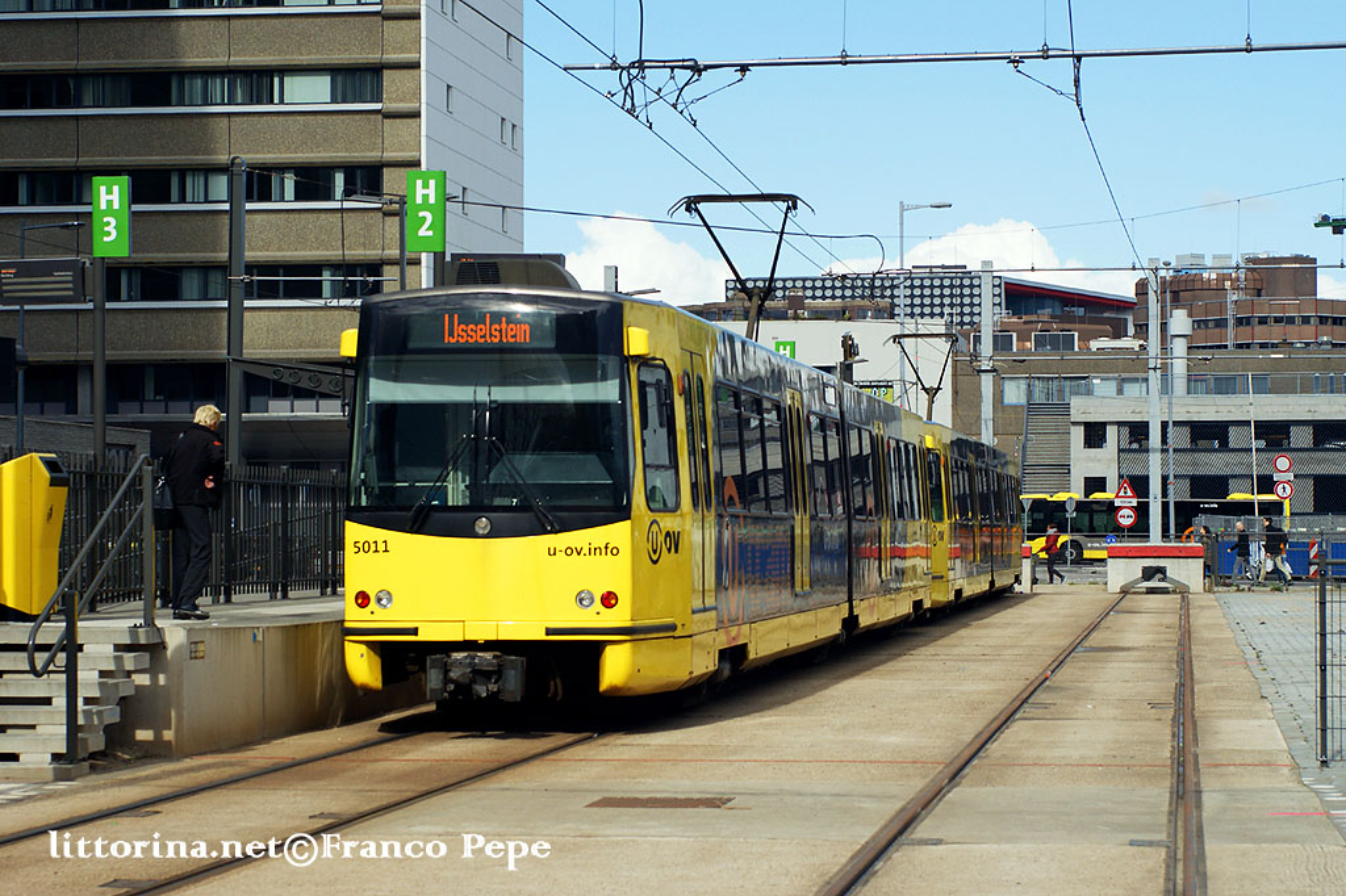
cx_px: 673
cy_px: 448
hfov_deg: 22.6
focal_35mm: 90
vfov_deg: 15.2
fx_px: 3364
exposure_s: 1/500
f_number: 8
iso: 200
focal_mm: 60
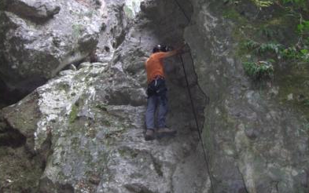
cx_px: 153
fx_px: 345
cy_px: 79
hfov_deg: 48.2
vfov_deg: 31.2
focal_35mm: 41
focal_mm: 6.2
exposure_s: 1/60
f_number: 2.7
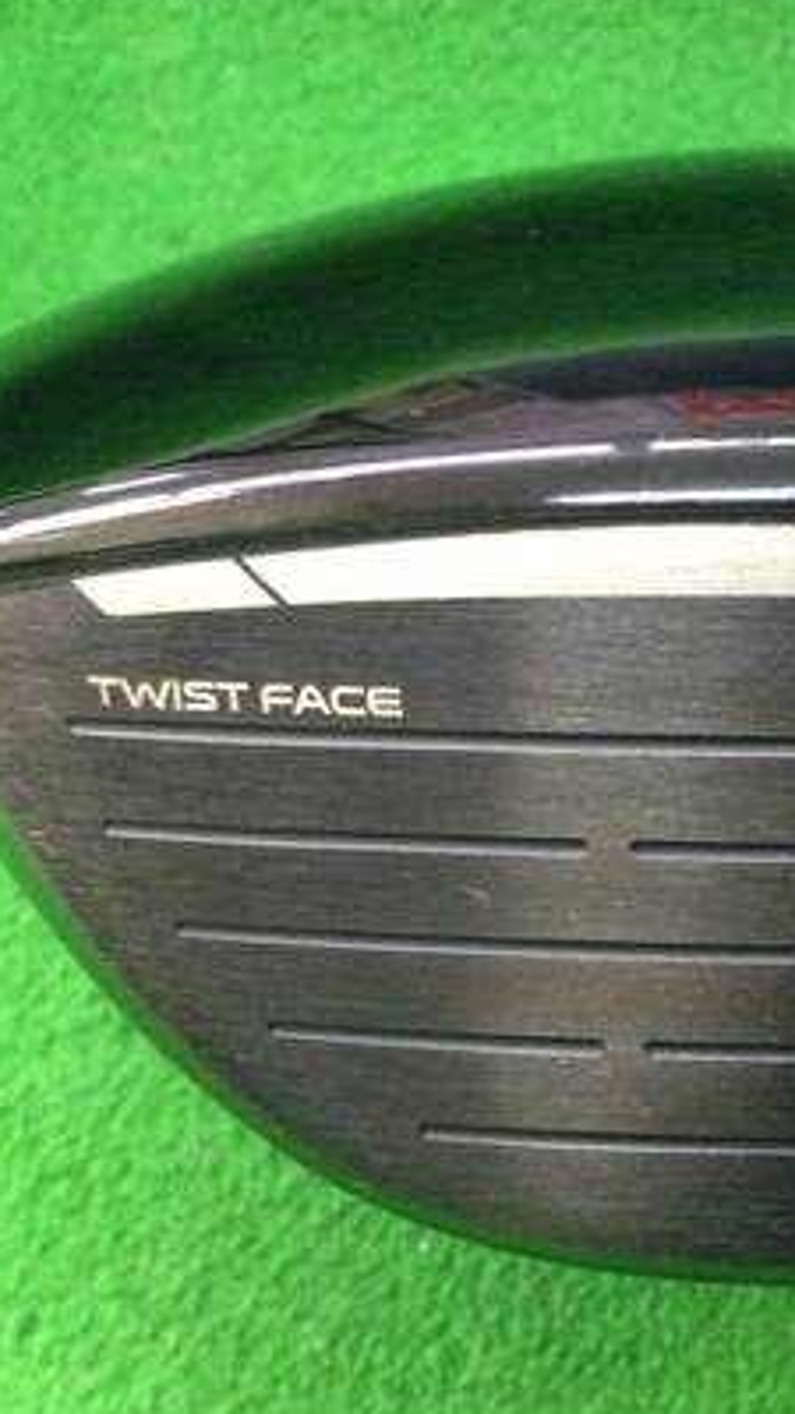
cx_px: 890
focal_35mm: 54
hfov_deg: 21.0
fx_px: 2024
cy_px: 711
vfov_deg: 38.5
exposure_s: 1/17
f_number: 2.4
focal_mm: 3.3
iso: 200
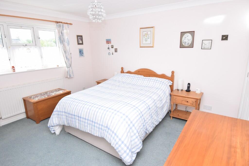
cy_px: 83
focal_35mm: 21
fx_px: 145
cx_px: 124
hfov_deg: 81.2
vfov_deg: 59.6
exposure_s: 1/160
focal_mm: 14
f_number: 6.3
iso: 400
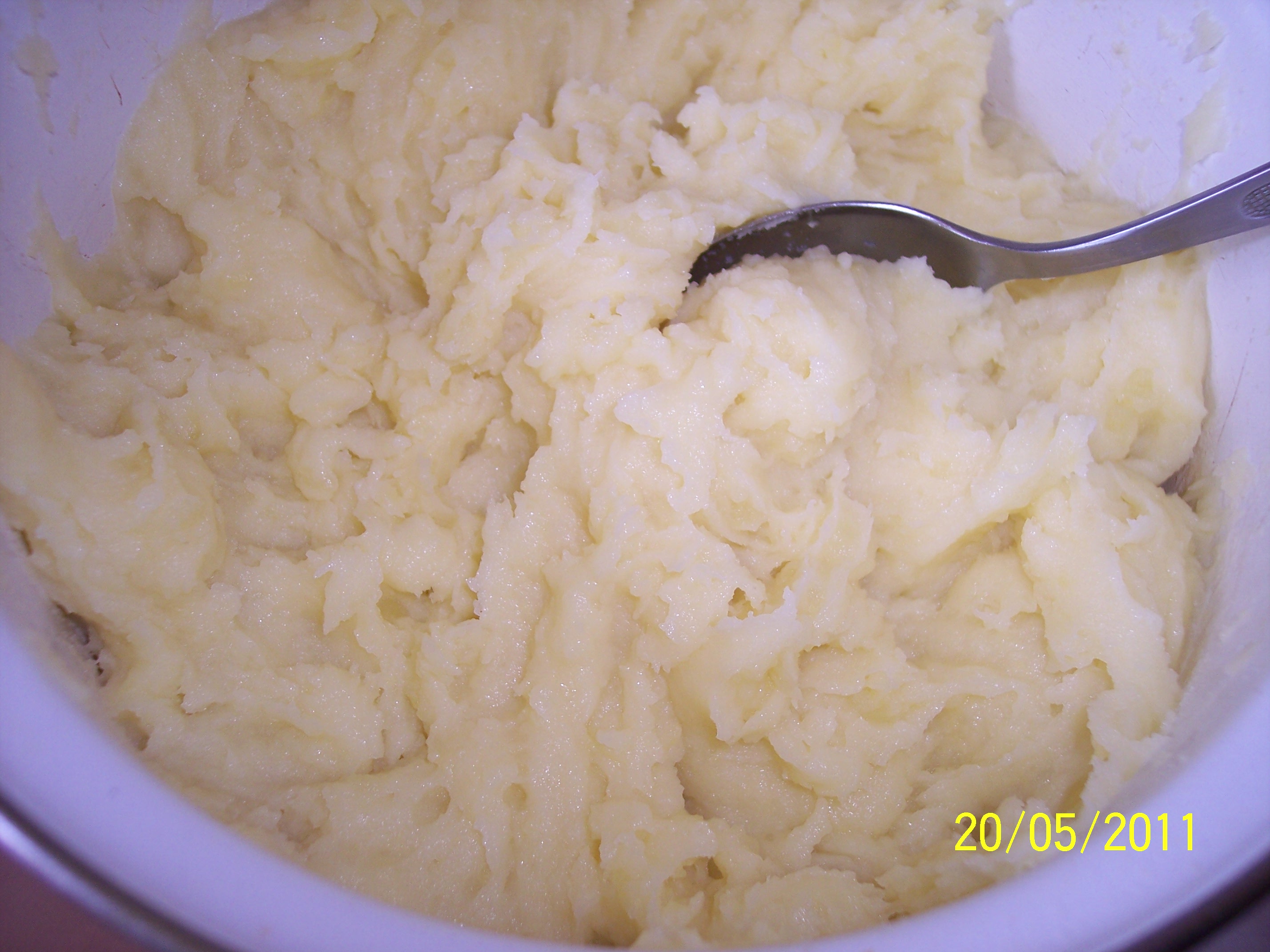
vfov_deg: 36.8
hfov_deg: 47.9
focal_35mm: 39
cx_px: 635
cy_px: 476
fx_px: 1431
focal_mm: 8
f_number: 2.8
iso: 100
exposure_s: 1/60
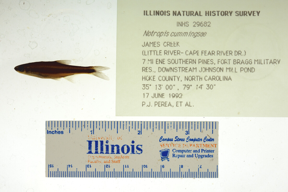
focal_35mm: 60
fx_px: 480
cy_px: 96
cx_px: 144
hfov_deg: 33.4
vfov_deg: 22.6
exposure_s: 1/200
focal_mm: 60
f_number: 10
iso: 100
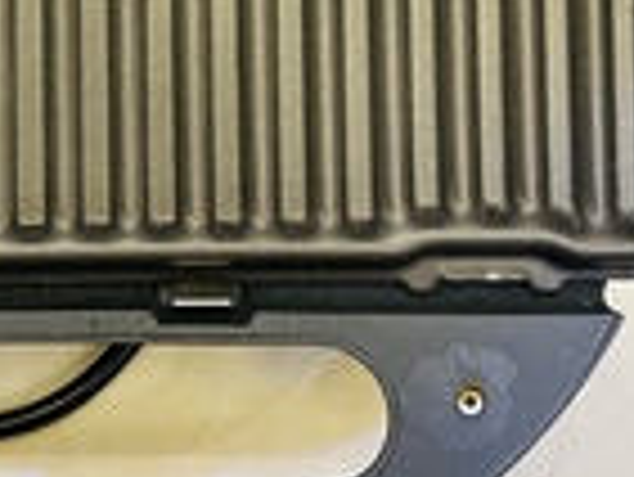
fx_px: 1430
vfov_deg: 18.3
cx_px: 106
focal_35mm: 78
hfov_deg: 24.5
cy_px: -38
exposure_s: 1/60
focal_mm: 6.86
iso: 400
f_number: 1.78
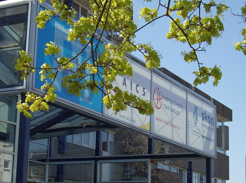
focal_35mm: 85
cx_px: 123
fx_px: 603
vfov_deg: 17.3
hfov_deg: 23.1
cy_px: 92
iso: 100
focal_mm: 14.1
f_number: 6.9
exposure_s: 1/284
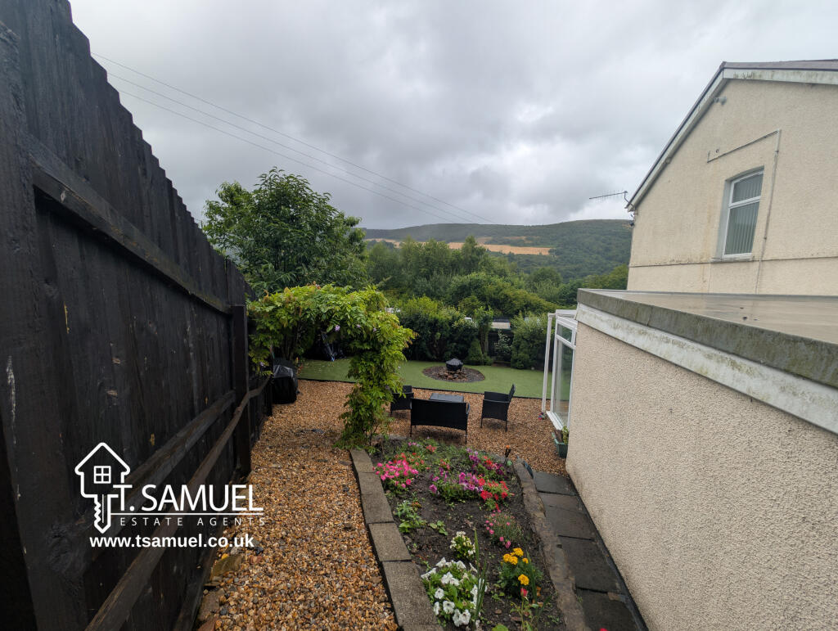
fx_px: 291
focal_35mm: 12
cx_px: 419
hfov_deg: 110.5
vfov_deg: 94.6
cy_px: 316
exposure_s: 1/848
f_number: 1.95
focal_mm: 2.23
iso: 38
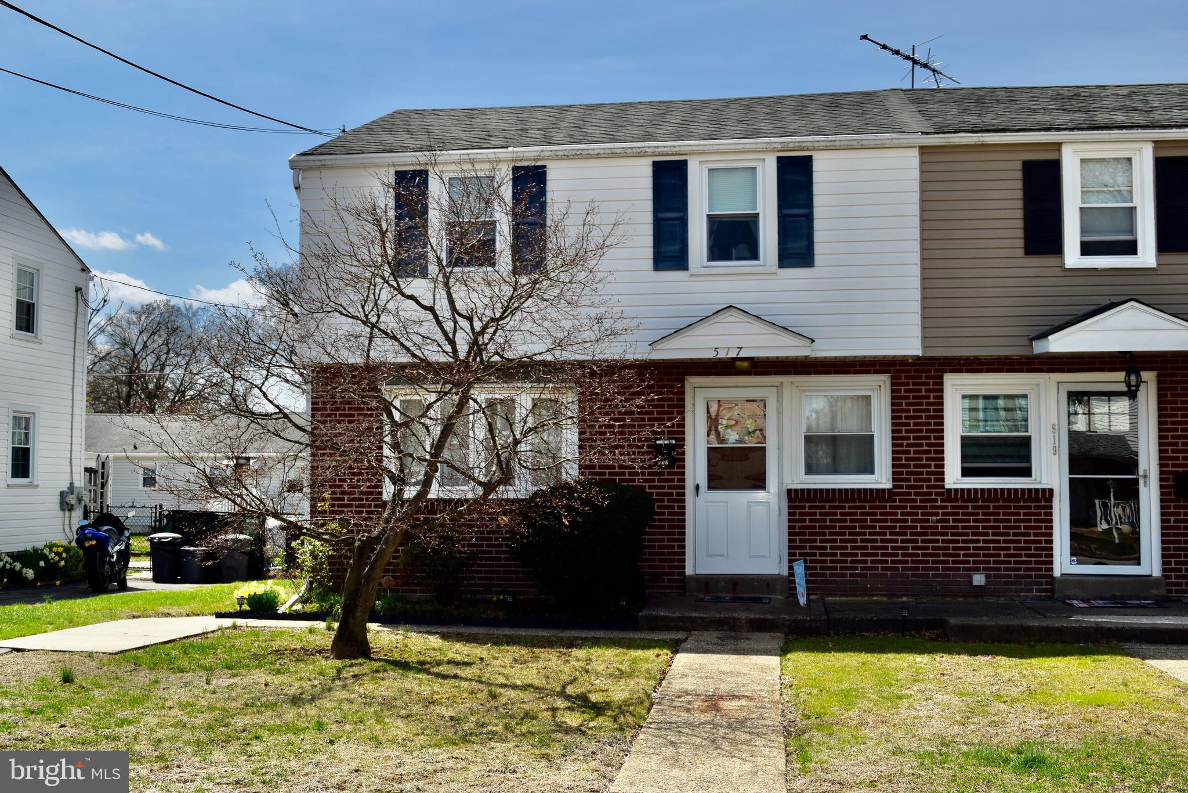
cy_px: 396
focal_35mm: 39
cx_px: 594
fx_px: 1287
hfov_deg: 49.5
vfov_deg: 34.2
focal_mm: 26
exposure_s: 1/200
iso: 100
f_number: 11
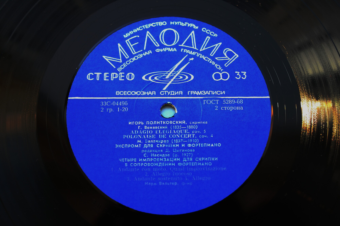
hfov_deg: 37.9
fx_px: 495
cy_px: 113
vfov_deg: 25.7
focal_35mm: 52
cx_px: 170
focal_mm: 35
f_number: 3.2
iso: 200
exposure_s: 1/100
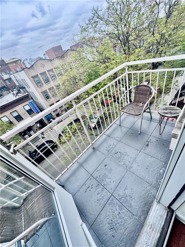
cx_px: 92
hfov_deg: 85.7
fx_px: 100
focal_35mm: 14
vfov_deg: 102.1
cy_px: 124
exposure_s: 1/840
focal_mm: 2.22
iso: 50
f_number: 2.2
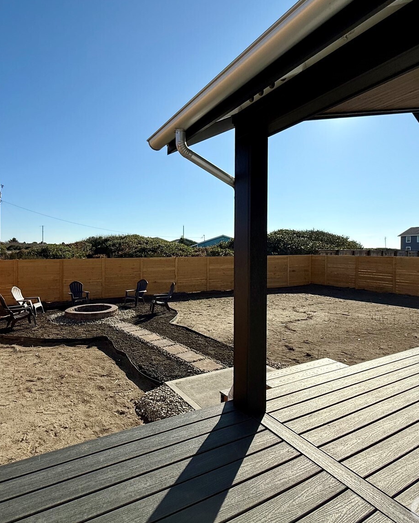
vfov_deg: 83.3
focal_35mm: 19
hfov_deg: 70.0
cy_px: 254
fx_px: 294
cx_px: 165
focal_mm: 2.22
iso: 50
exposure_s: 1/3289
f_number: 2.2
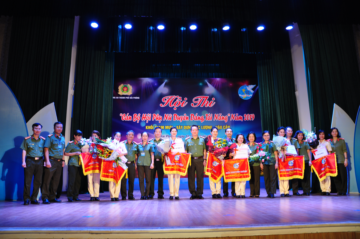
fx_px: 270
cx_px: 180
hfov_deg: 67.4
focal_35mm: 27
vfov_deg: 47.8
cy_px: 120
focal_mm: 18
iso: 320
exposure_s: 1/40
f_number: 3.5
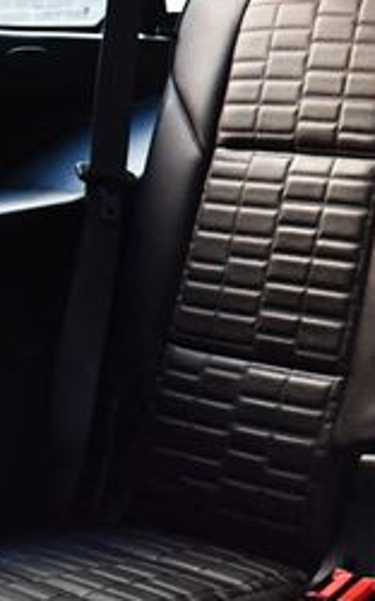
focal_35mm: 86
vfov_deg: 23.9
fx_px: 1408
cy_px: 173
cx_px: 714
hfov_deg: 13.4
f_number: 3.8
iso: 4000
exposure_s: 1/60
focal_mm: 22
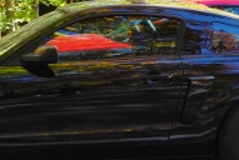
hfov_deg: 10.1
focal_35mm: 201
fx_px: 1336
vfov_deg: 6.8
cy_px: -49
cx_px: 243
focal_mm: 32
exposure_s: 1/125
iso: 125
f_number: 5.6
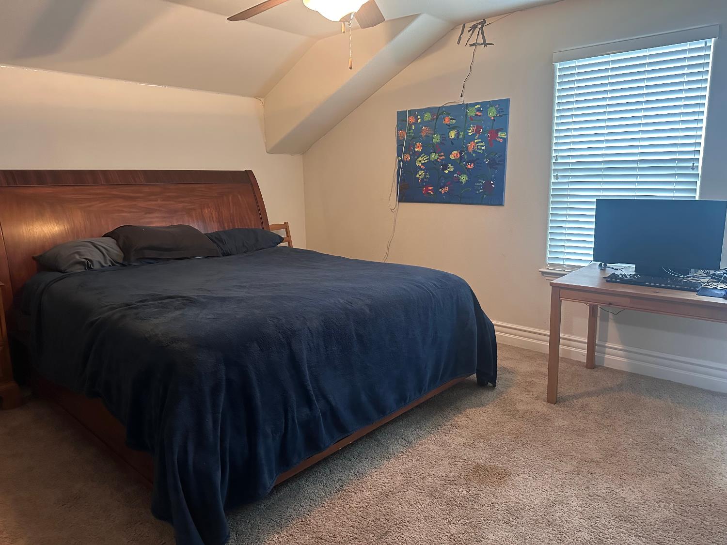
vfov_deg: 56.8
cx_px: 364
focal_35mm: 24
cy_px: 272
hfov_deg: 71.6
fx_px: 504
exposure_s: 1/60
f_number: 1.78
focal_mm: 6.86
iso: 800
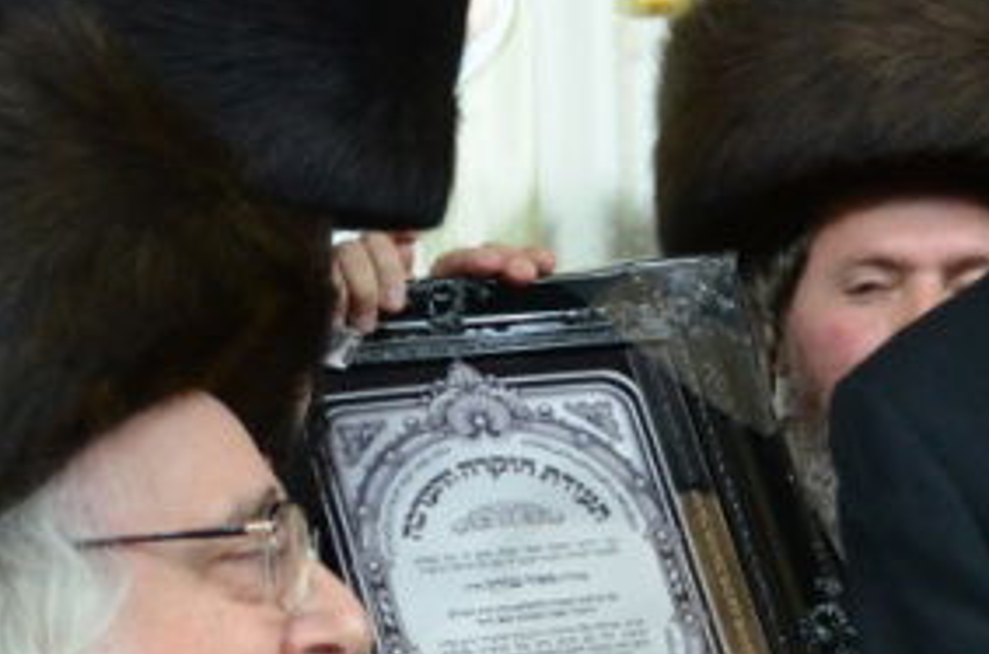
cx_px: 500
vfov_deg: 10.7
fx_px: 3419
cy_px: 794
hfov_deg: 16.5
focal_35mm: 125
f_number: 3.2
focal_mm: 23
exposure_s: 1/100
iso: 1600
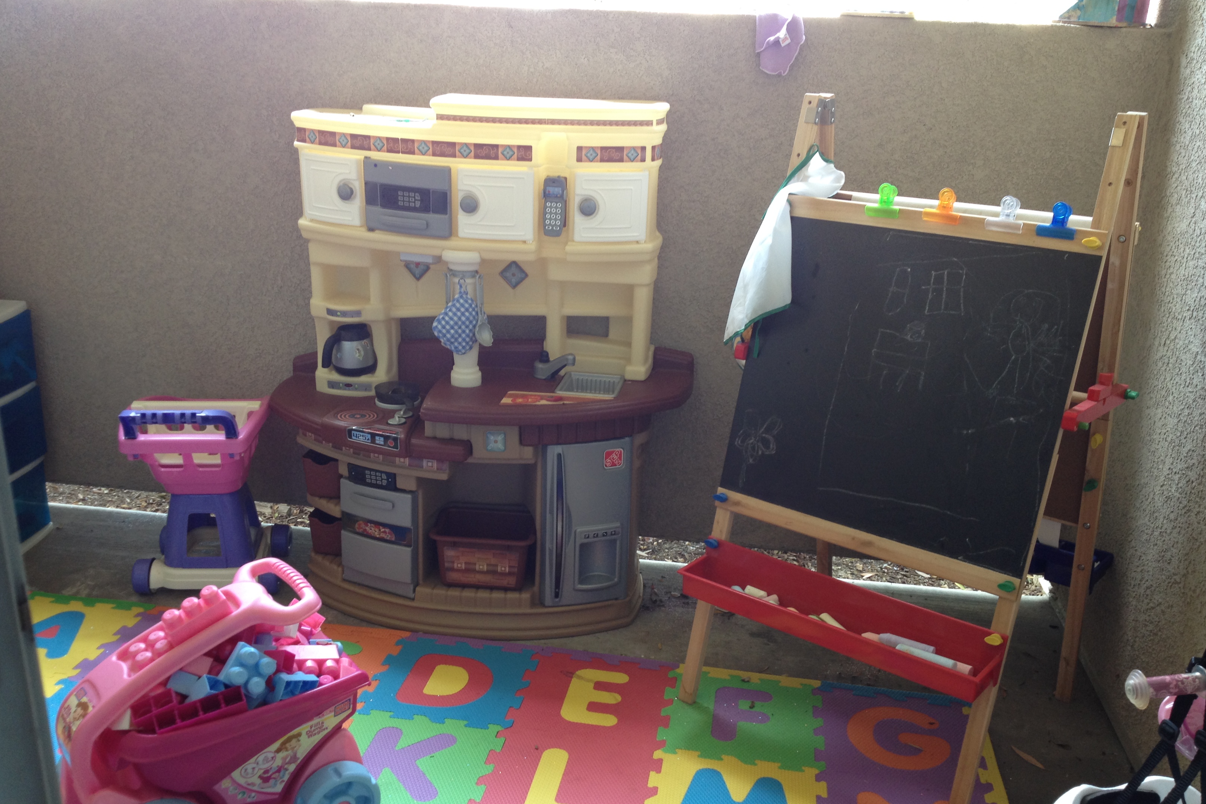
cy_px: 457
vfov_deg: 35.9
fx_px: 1239
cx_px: 599
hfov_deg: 51.9
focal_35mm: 37
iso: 50
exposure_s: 1/20
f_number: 2.4
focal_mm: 4.28
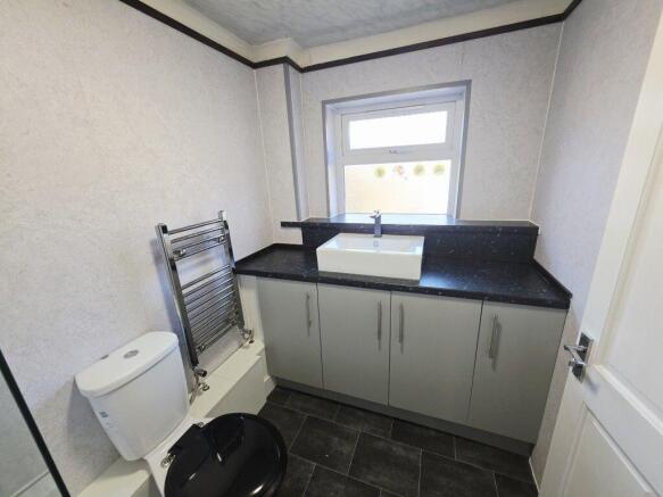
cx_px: 332
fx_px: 249
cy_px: 248
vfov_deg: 89.9
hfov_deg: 106.2
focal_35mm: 13
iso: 100
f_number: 1.9
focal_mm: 2.2
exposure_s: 1/100
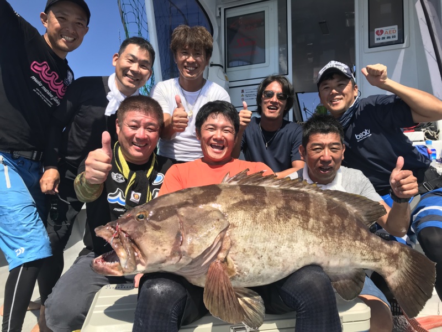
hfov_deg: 63.4
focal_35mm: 28
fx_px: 358
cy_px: 166
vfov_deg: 49.7
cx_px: 221
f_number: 1.8
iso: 20
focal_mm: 3.99
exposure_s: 1/1808
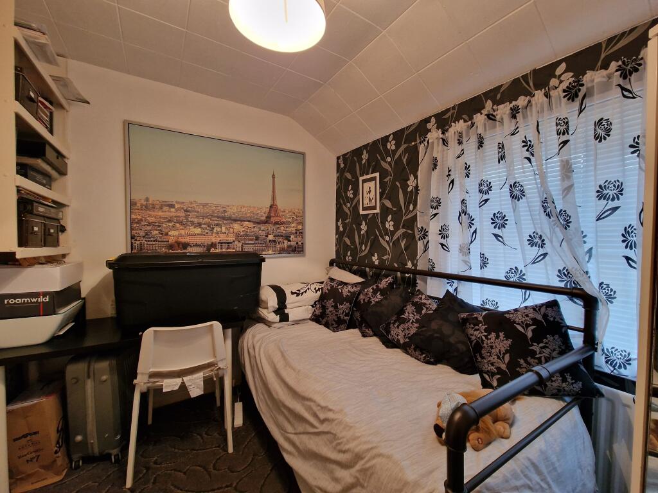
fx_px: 247
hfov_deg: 106.2
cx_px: 329
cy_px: 246
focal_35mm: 13
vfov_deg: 89.9
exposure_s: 1/50
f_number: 2.2
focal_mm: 2.2
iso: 320
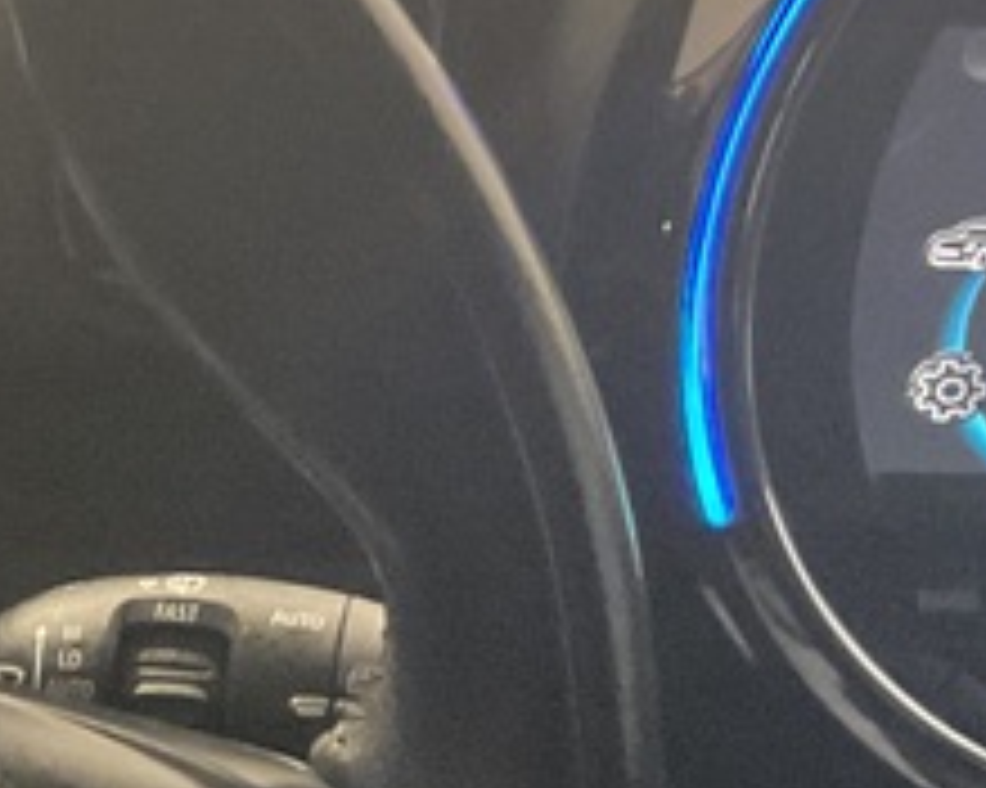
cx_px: -743
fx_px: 3617
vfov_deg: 12.3
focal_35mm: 124
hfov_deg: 13.9
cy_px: 711
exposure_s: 1/24
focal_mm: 3
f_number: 1.8
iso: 500
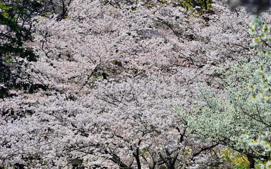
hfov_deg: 6.8
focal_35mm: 307
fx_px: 2267
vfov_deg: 4.3
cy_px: 84
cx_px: 136
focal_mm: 300
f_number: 13
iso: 400
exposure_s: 1/640
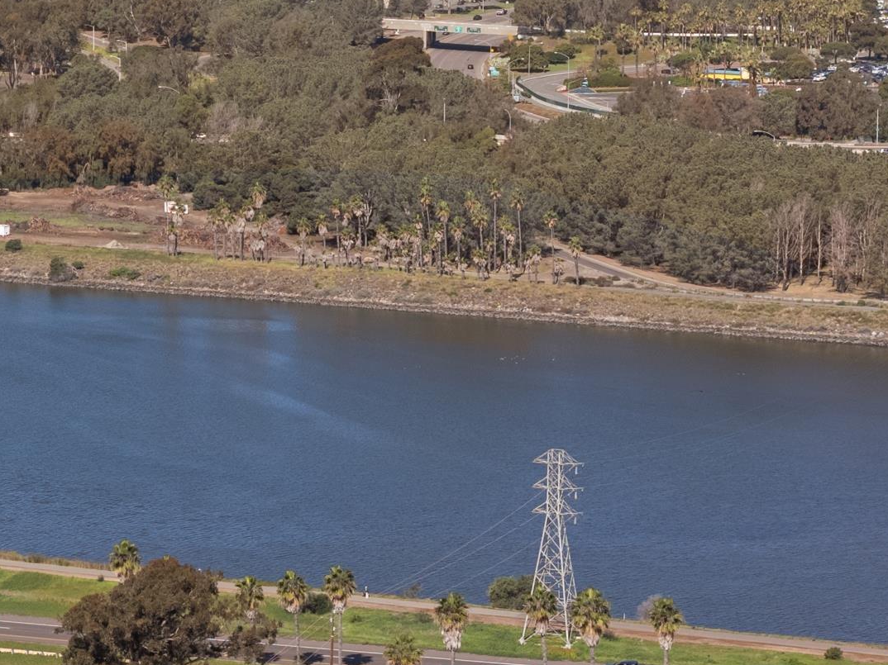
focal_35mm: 163
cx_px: 119
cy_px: -91
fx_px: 4180
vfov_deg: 9.0
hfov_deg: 12.1
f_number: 2.8
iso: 100
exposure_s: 1/1000
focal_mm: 19.35
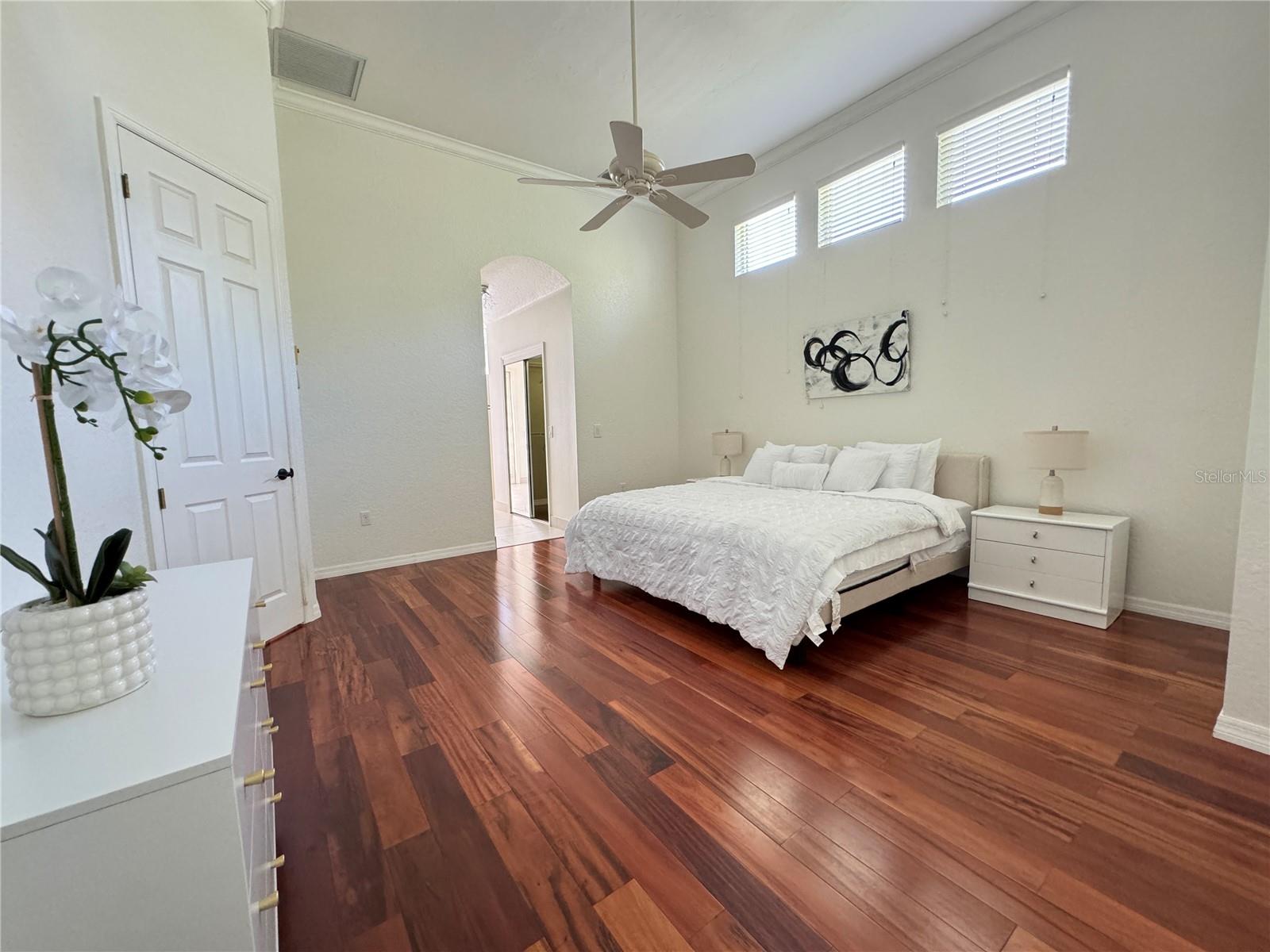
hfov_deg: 102.1
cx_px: 635
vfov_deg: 85.7
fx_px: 514
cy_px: 476
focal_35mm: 14
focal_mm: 2.22
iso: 320
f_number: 2.2
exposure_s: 1/76
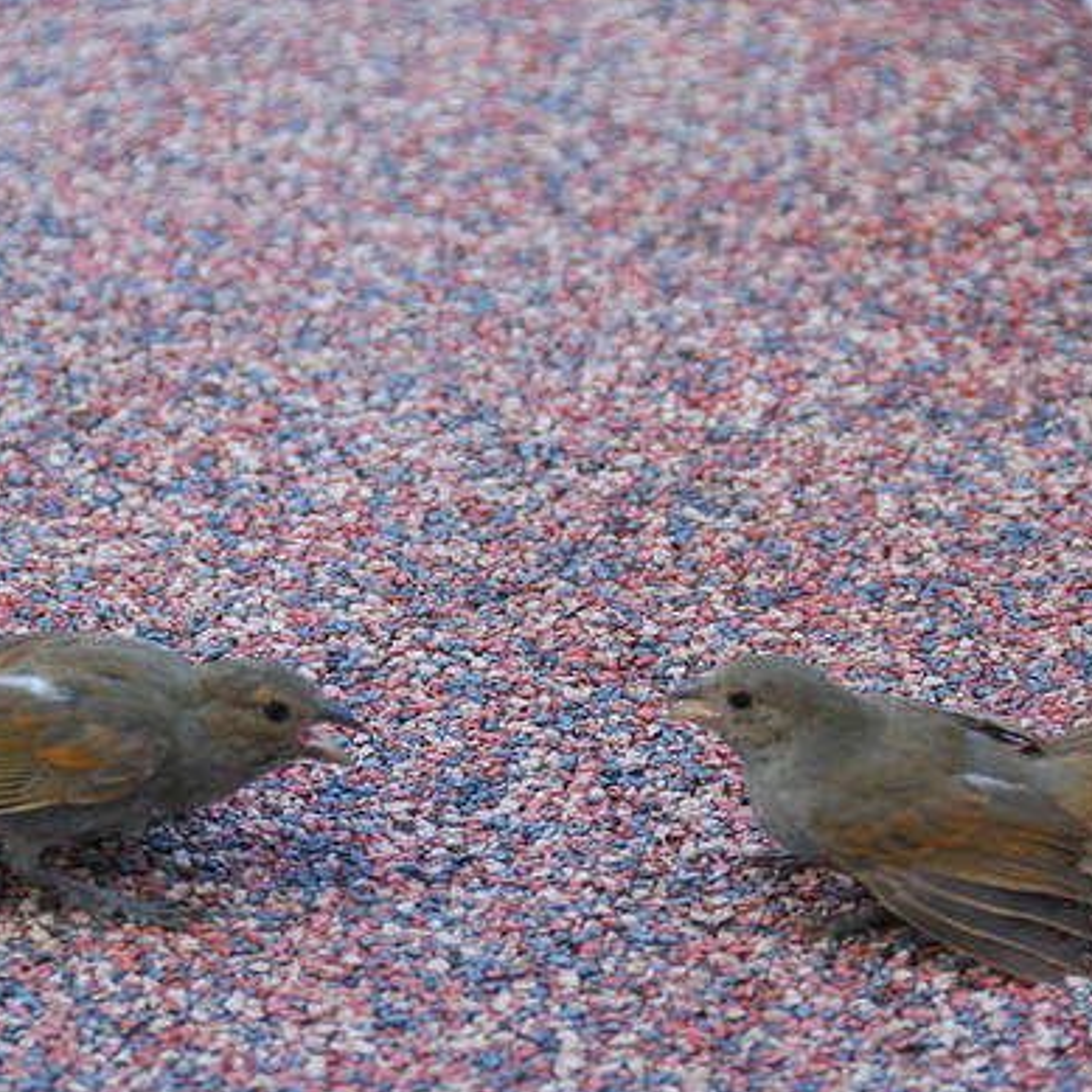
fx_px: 16382
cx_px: 564
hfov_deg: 3.8
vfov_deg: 3.8
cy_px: 606
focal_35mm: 459
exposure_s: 1/400
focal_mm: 200
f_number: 5.6
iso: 1600
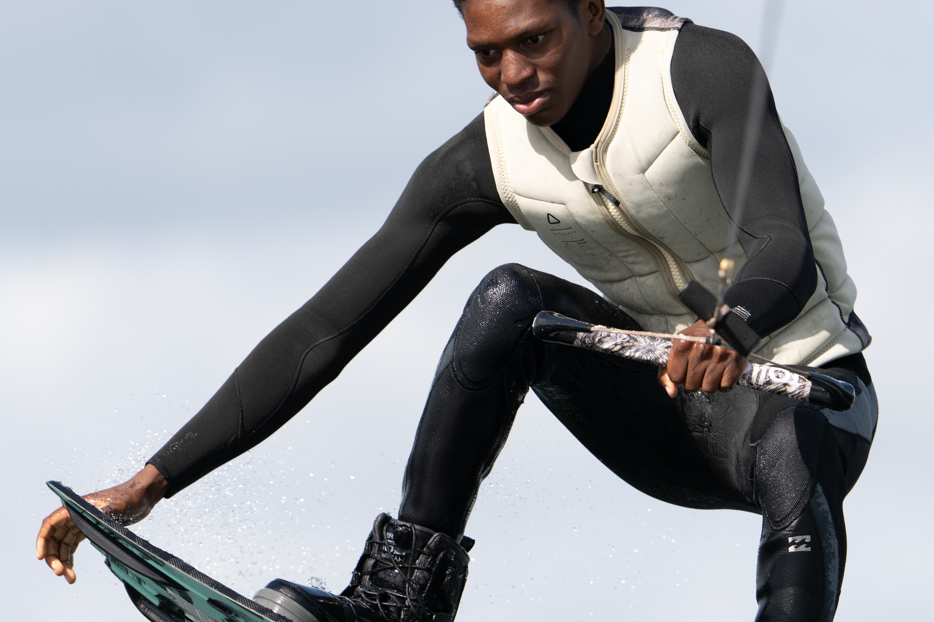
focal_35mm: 754
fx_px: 19561
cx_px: 509
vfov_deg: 1.8
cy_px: 441
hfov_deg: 2.7
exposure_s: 1/2500
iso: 320
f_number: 5
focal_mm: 400
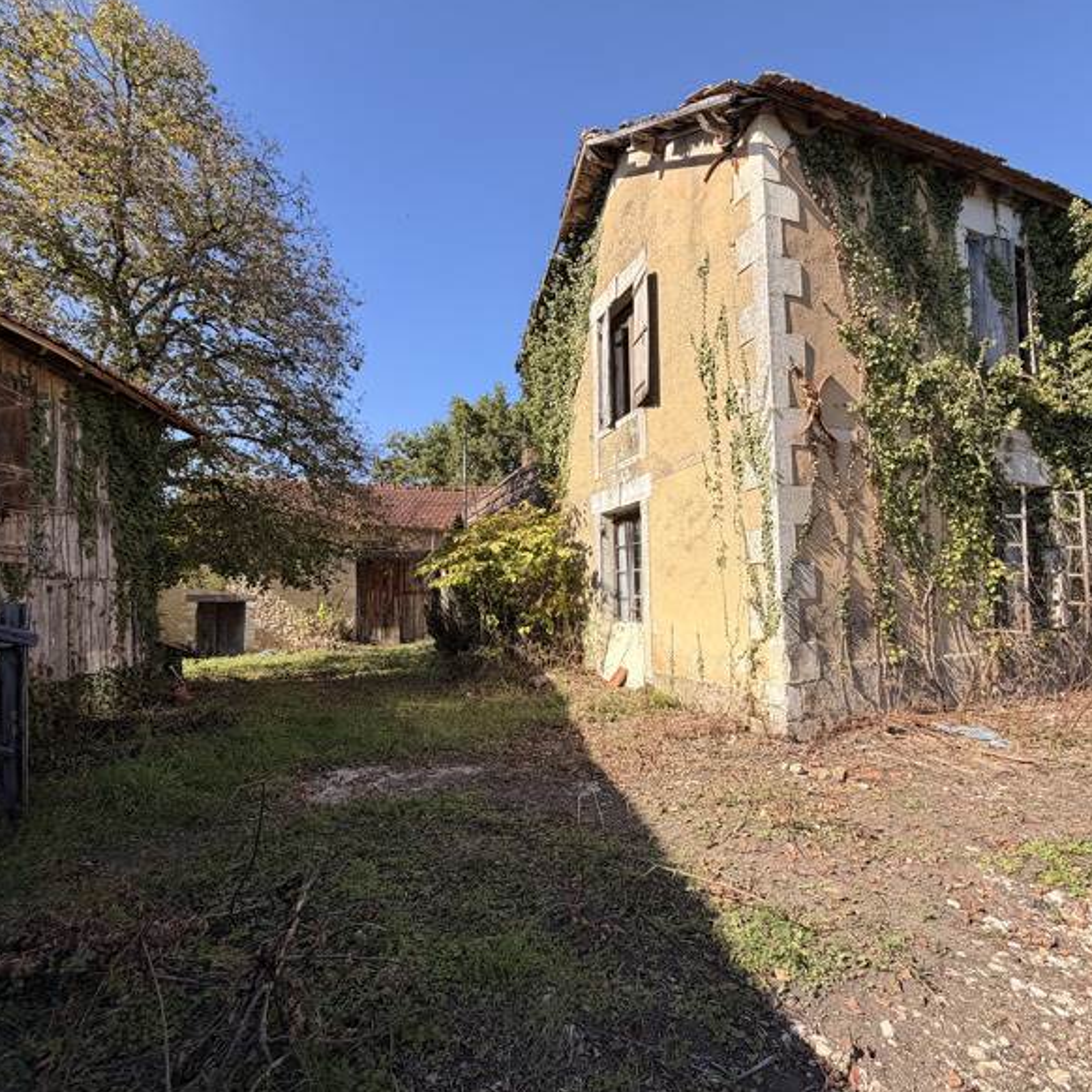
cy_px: 552
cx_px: 559
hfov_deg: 84.0
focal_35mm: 17
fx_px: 607
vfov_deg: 84.0
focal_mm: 2.22
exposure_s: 1/709
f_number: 2.2
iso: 40
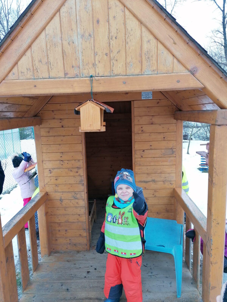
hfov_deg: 51.4
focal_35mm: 27
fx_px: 236
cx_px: 114
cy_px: 151
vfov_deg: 65.3
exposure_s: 1/100
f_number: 1.8
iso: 50
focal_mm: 4.75
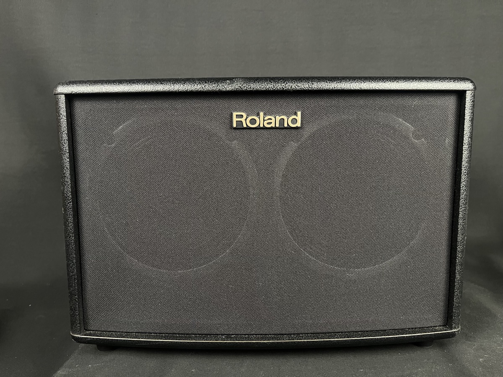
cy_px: 188
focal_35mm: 26
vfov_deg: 53.1
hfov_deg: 67.3
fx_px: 378
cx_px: 252
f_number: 1.6
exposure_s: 1/60
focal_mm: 5.1
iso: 500
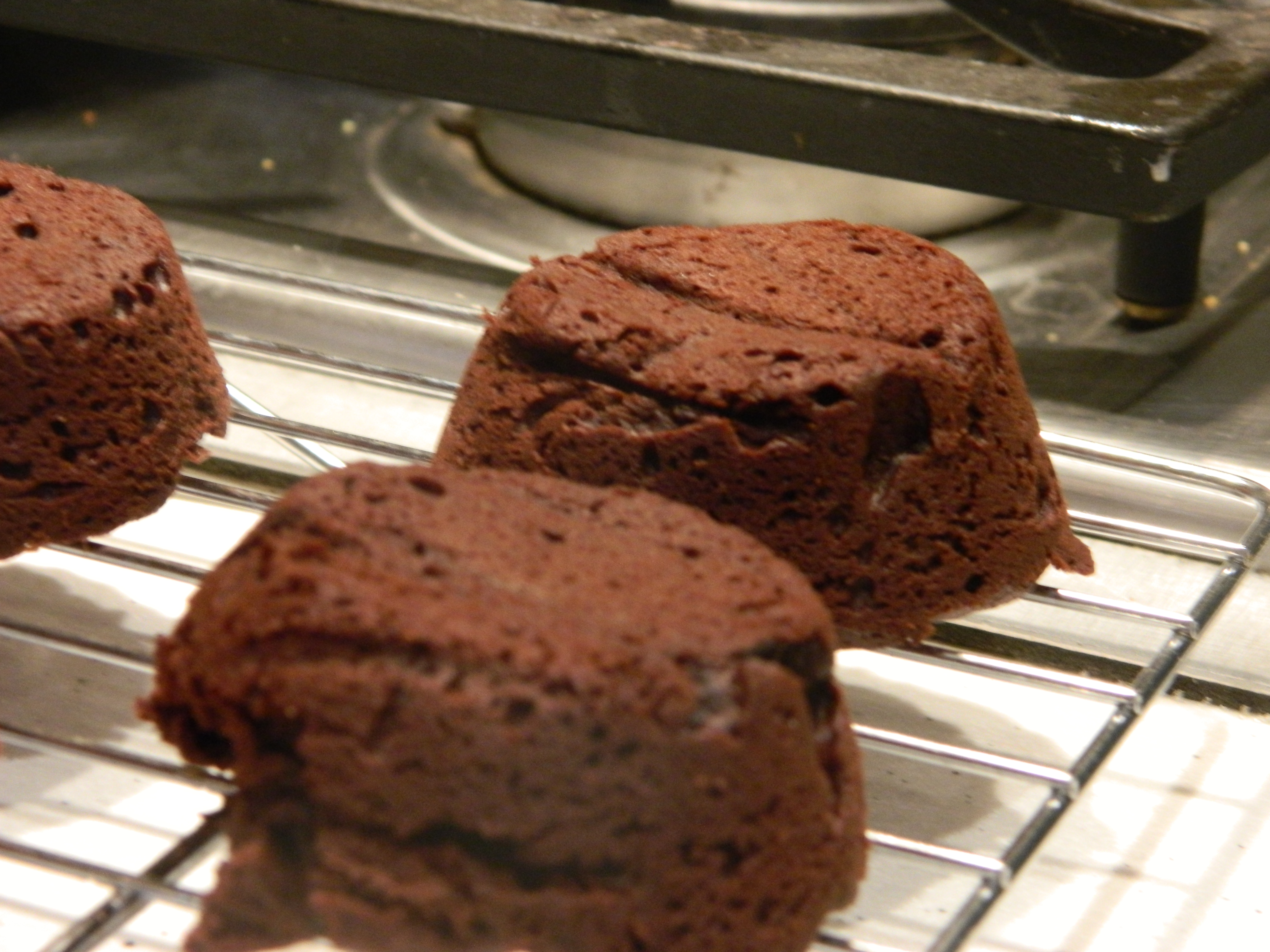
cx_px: 635
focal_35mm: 103
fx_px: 3779
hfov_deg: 19.1
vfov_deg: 14.4
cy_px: 476
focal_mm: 18.6
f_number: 4.5
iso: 400
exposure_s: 1/20
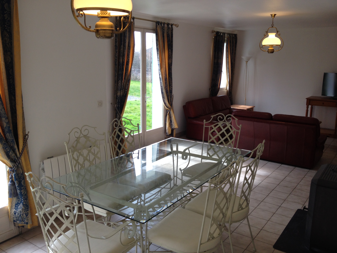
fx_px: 341
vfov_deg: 40.7
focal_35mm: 35
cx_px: 168
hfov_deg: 52.6
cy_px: 126
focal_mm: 4.28
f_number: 2.4
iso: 64
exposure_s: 1/120
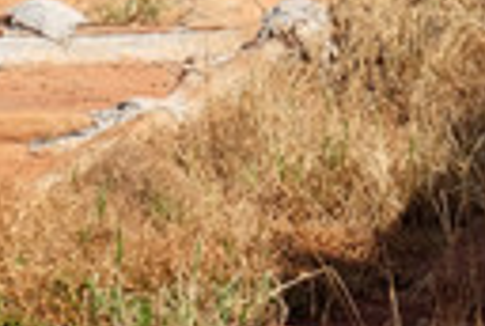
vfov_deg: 3.5
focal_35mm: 388
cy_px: -364
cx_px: 182
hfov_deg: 5.3
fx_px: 5239
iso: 400
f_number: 7.1
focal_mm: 55
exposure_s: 1/420
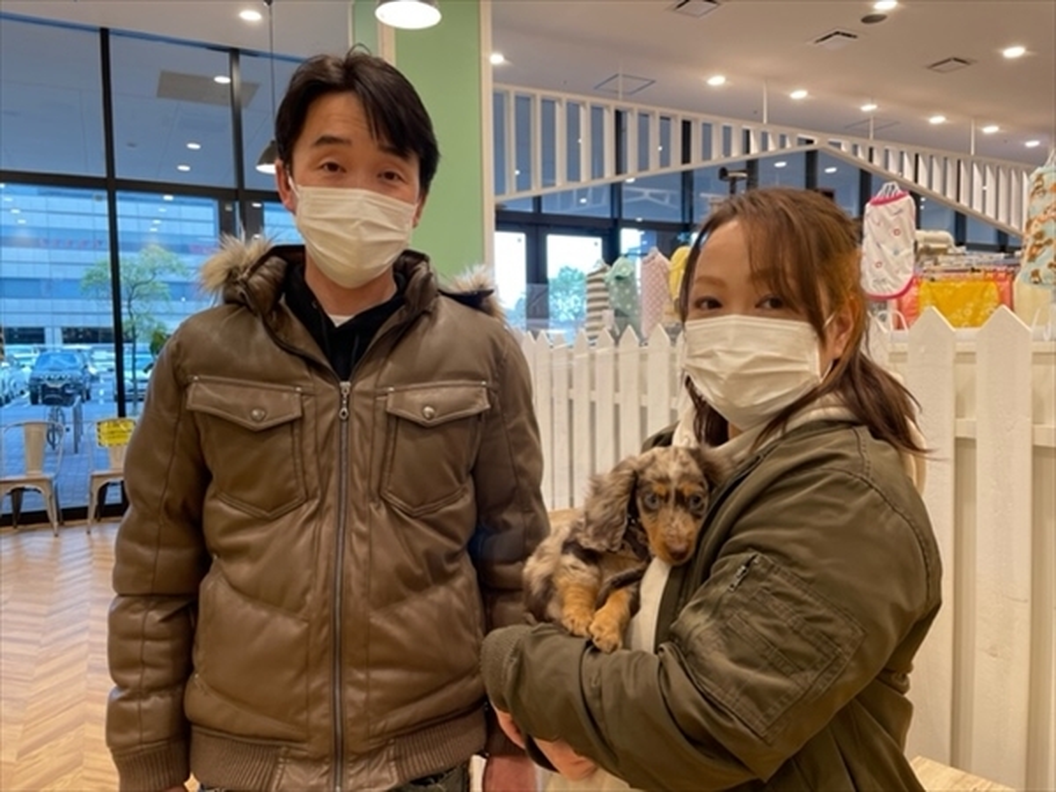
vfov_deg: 53.1
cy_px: 396
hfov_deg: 67.3
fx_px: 793
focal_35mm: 26
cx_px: 528
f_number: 1.6
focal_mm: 4.2
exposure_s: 1/120
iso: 64
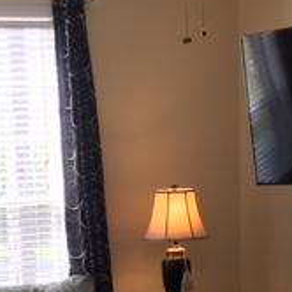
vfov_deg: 17.0
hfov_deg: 17.3
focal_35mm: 99
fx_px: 945
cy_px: 325
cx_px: 21
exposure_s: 1/40
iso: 25
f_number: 2.2
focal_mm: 4.15
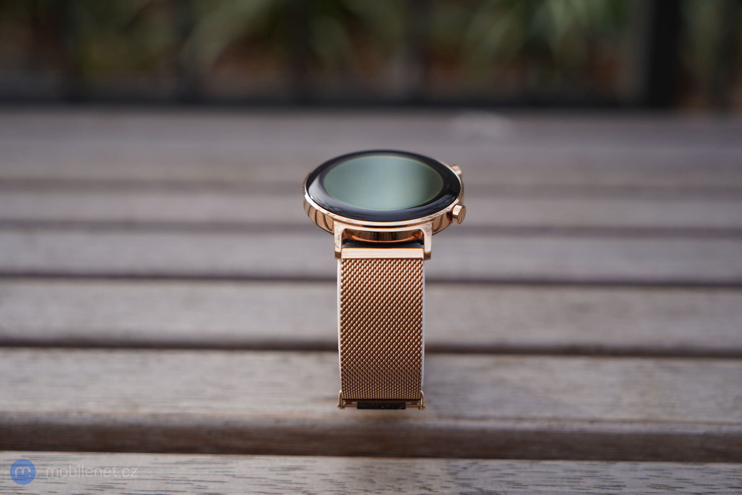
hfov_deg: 36.9
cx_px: 371
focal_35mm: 54
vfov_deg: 25.1
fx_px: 1113
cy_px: 248
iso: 100
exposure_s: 1/200
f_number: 4.5
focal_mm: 54
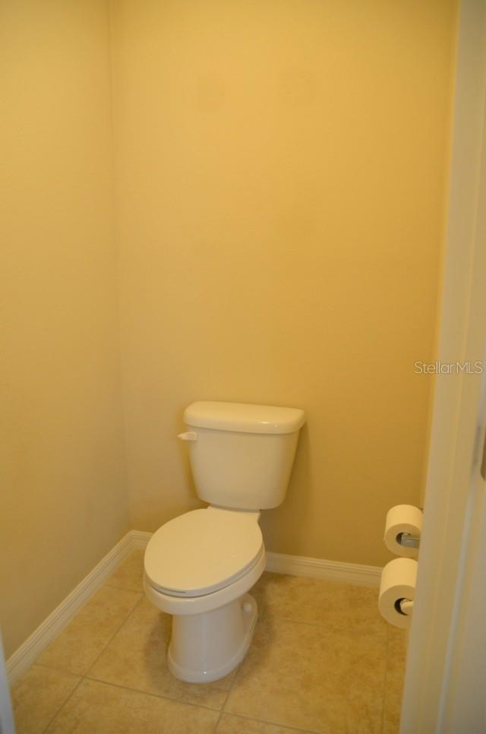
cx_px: 243
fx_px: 549
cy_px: 367
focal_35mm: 27
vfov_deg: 67.5
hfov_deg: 47.7
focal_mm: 18
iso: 560
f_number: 4
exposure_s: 1/60
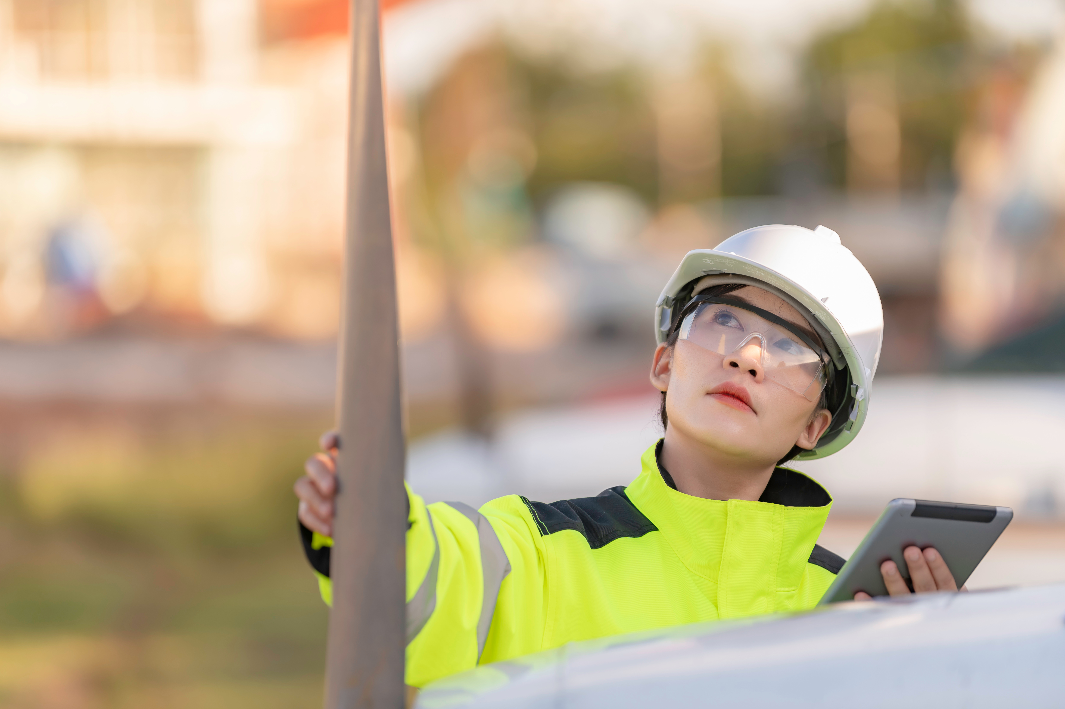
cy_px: 354
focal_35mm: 190
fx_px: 5617
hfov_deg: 10.8
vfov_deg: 7.2
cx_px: 532
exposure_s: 1/320
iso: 100
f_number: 2.8
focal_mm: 190
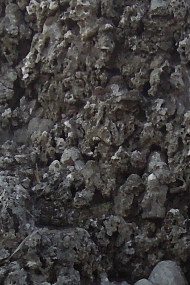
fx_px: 1171
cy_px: 207
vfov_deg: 13.8
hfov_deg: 9.2
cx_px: 217
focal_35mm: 148
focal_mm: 4.3
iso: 160
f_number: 2.8
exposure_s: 1/500
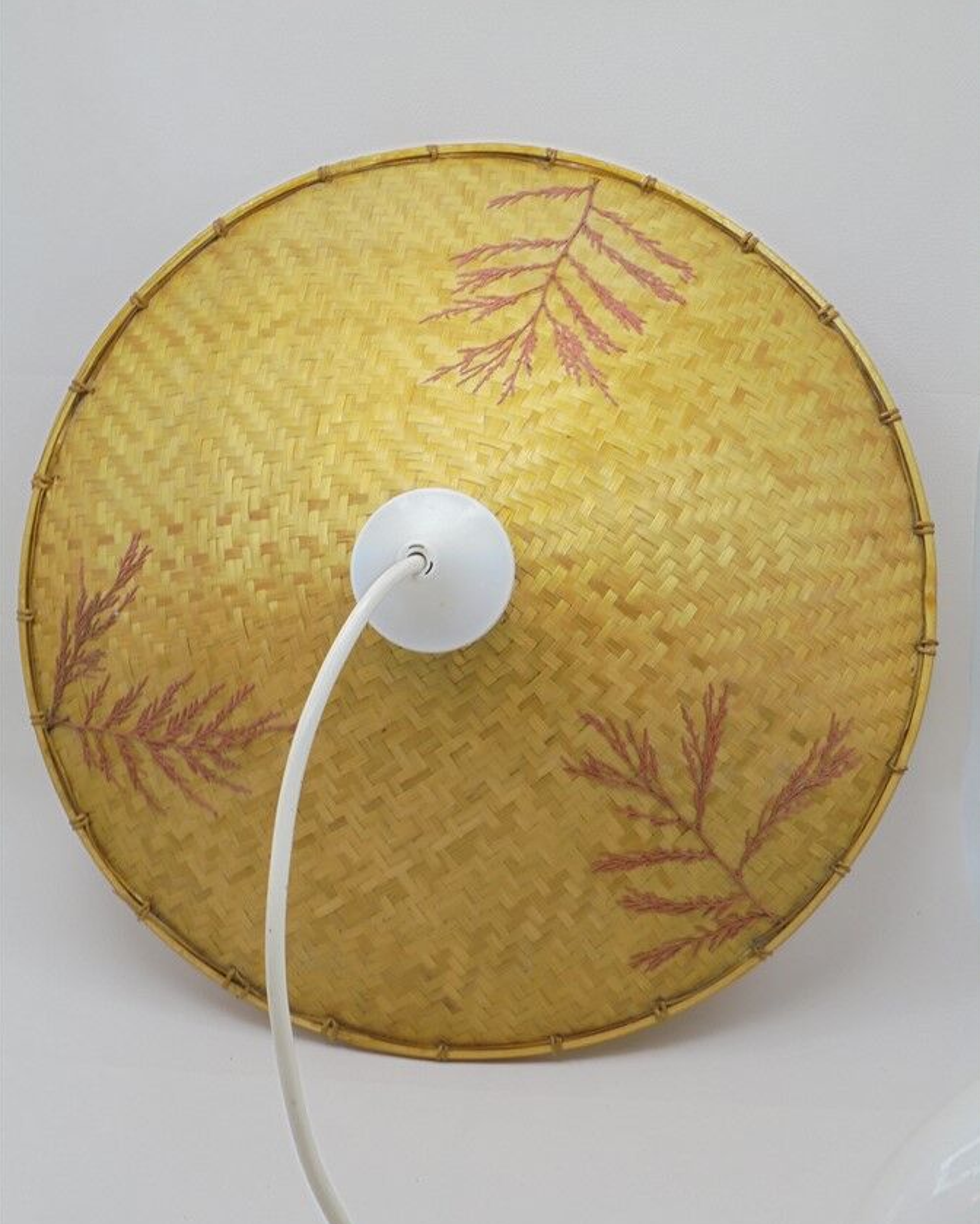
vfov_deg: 41.1
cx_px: 489
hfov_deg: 33.5
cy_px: 640
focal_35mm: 45
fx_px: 1630
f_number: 4.5
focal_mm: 7.8
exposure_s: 1/40
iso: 100
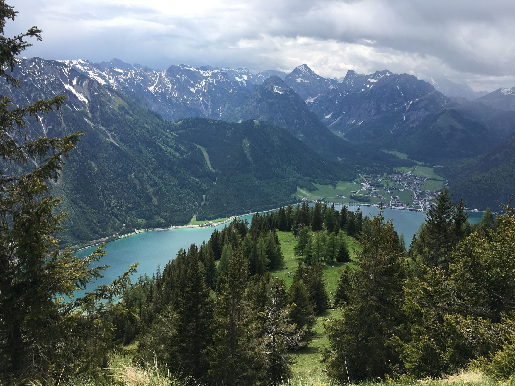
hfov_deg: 61.7
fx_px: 431
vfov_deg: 48.2
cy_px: 193
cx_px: 258
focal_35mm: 29
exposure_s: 1/1399
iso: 25
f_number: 2.2
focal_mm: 4.15
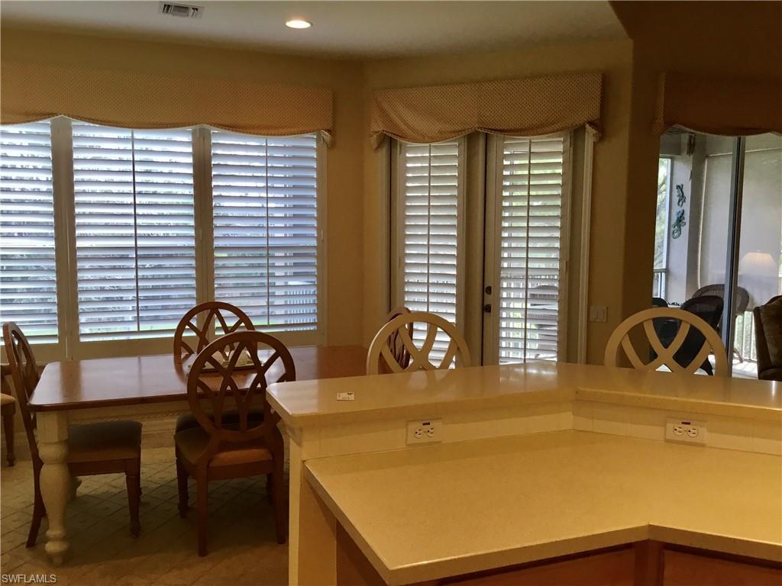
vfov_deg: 45.4
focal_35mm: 31
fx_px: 700
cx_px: 391
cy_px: 293
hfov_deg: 58.4
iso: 25
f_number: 2.4
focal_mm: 3.3
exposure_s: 1/30
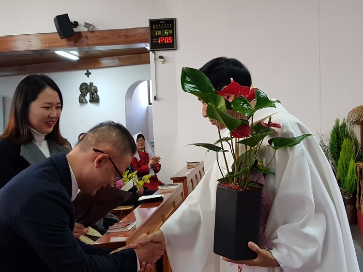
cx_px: 182
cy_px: 136
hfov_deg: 67.3
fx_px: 273
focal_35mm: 26
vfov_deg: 53.1
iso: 200
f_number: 1.7
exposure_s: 1/60
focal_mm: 4.3
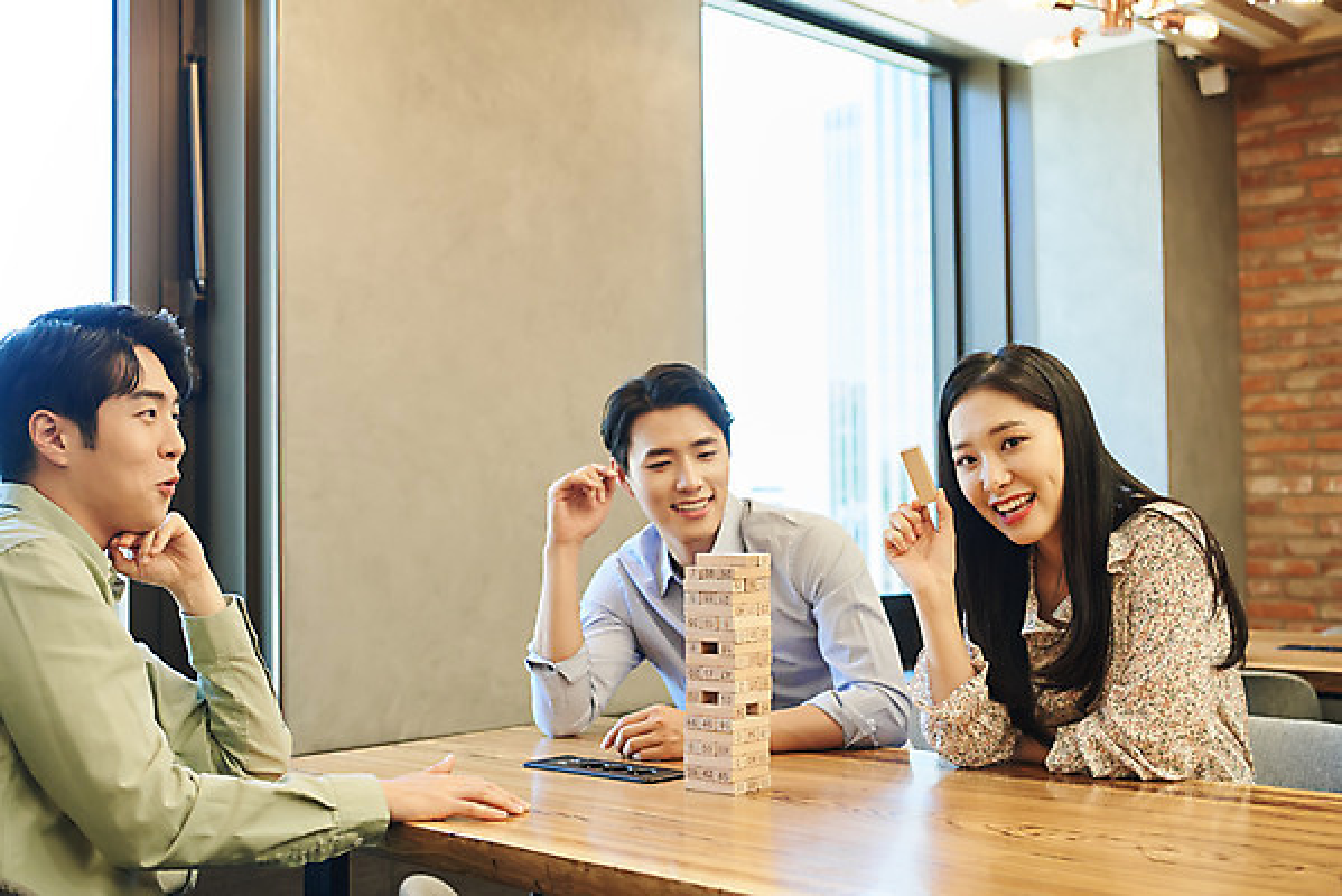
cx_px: 671
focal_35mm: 44
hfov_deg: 44.5
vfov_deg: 30.5
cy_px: 448
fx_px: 1641
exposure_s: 1/80
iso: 800
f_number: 3.5
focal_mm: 44
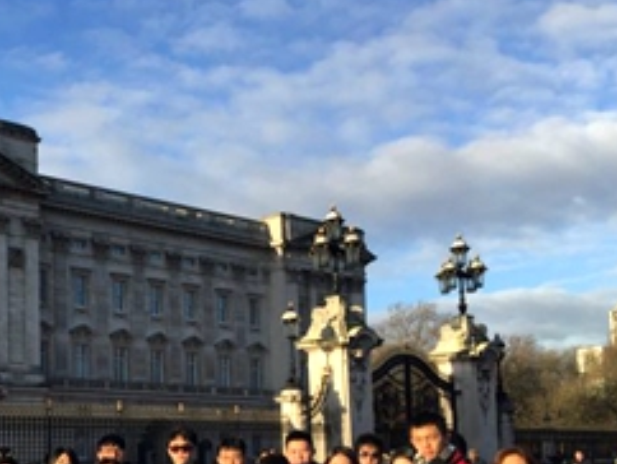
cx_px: 54
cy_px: 408
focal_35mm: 54
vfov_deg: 26.3
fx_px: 963
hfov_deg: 33.5
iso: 32
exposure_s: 1/1236
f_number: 2.2
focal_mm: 4.15
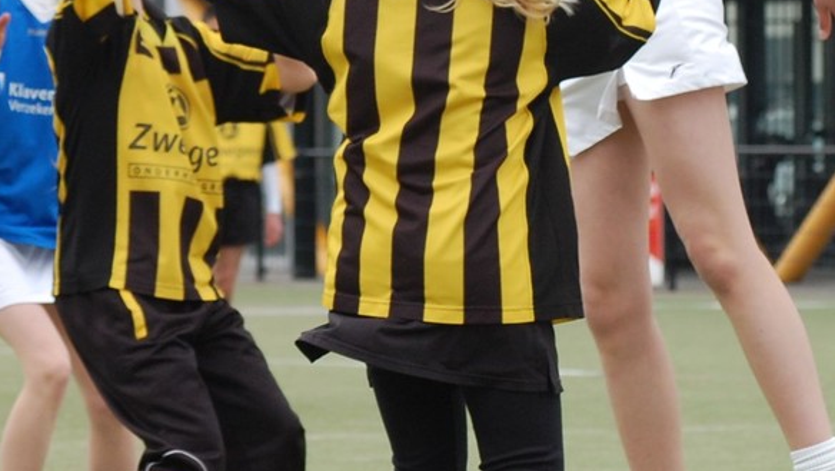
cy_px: -84
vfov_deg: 5.5
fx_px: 4873
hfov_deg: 9.8
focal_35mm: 220
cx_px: 429
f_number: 6.3
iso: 400
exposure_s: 1/500
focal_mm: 80
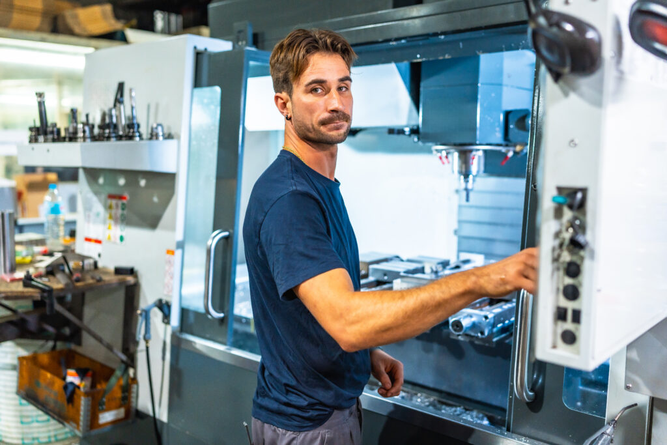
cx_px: 334
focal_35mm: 35
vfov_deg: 37.9
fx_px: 649
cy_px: 222
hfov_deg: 54.4
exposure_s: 1/400
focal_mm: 35
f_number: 2
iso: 800
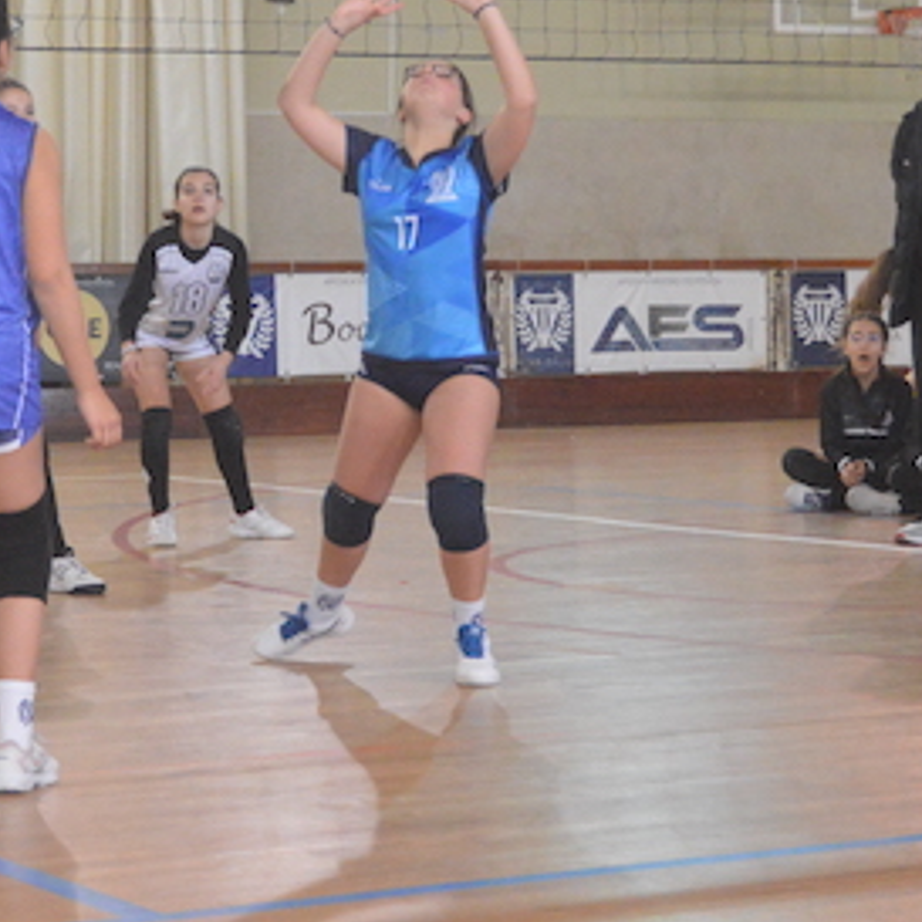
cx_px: 351
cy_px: 304
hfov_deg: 13.7
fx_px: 3827
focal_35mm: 127
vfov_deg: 13.7
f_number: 4.5
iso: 3200
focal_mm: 34
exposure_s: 1/250
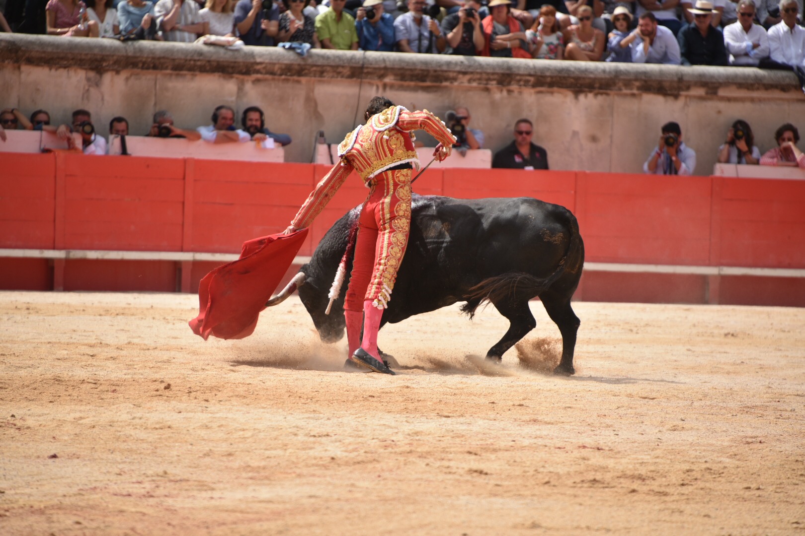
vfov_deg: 4.6
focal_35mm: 300
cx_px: 402
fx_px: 6708
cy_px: 268
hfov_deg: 6.9
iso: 400
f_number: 6.3
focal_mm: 300
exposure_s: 1/1600
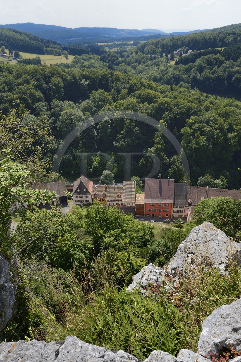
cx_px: 120
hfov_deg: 49.5
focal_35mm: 26
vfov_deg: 69.4
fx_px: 261
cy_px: 181
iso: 200
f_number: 13
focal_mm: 26
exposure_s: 1/160
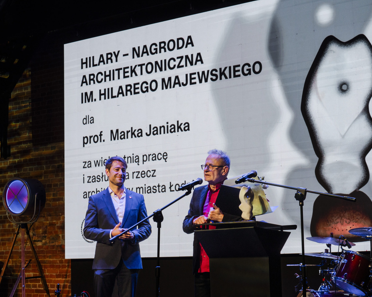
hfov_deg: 24.1
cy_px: 148
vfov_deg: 19.4
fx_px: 870
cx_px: 198
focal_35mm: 79
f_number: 11
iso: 1250
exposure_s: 1/60
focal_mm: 70
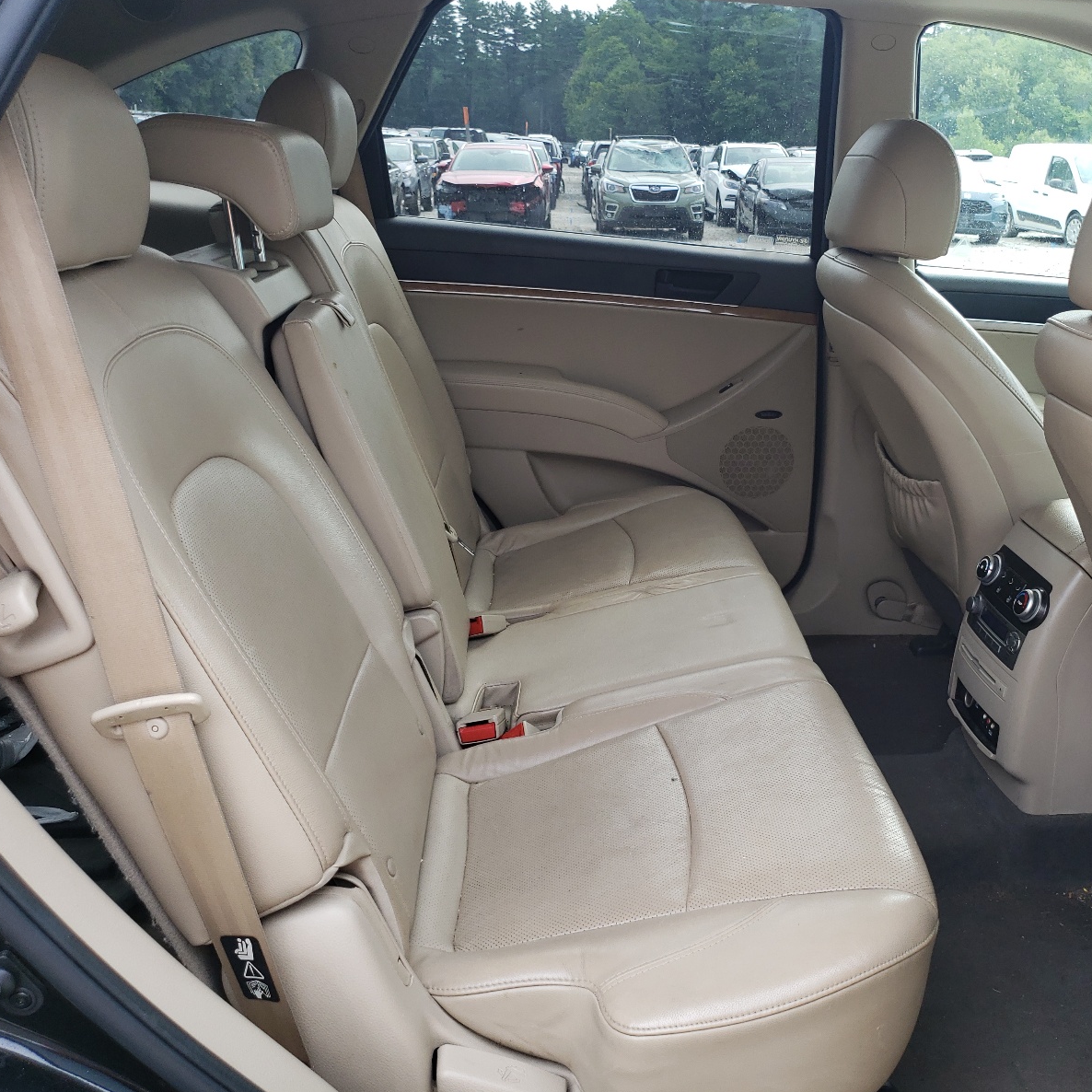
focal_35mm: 31
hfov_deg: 52.0
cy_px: 544
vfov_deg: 52.5
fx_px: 1106
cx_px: 682
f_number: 1.5
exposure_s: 1/312
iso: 50
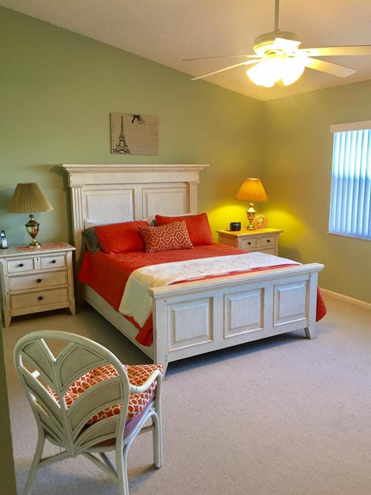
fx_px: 414
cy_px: 248
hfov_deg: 48.2
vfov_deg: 61.7
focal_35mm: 29
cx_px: 186
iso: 80
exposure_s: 1/30
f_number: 2.2
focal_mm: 4.15
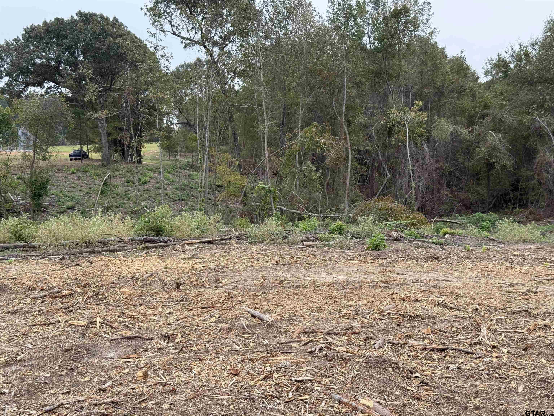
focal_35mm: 48
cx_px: 277
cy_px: 208
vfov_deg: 30.3
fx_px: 768
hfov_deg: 39.7
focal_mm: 6.76
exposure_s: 1/917
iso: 64
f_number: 1.78
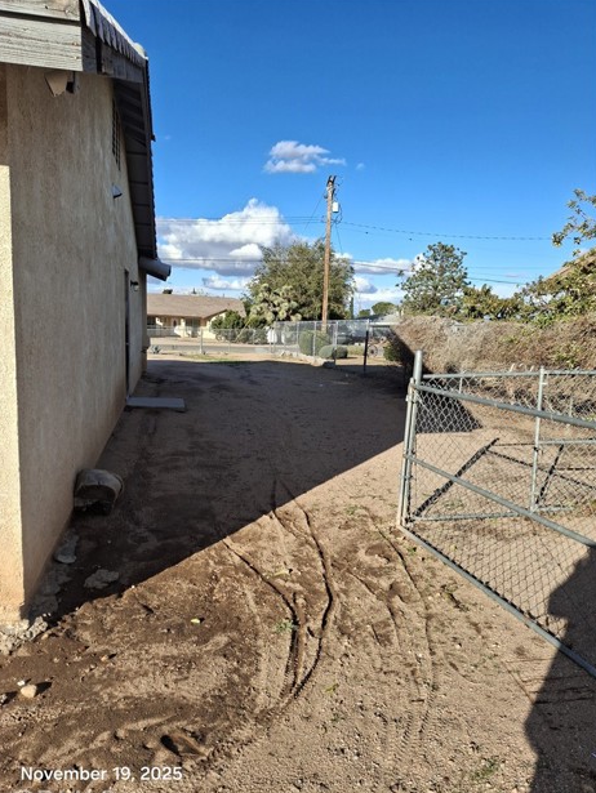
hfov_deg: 53.1
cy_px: 407
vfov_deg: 67.3
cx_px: 292
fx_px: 596
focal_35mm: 26
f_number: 1.8
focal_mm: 4.69
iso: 32
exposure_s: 1/1894
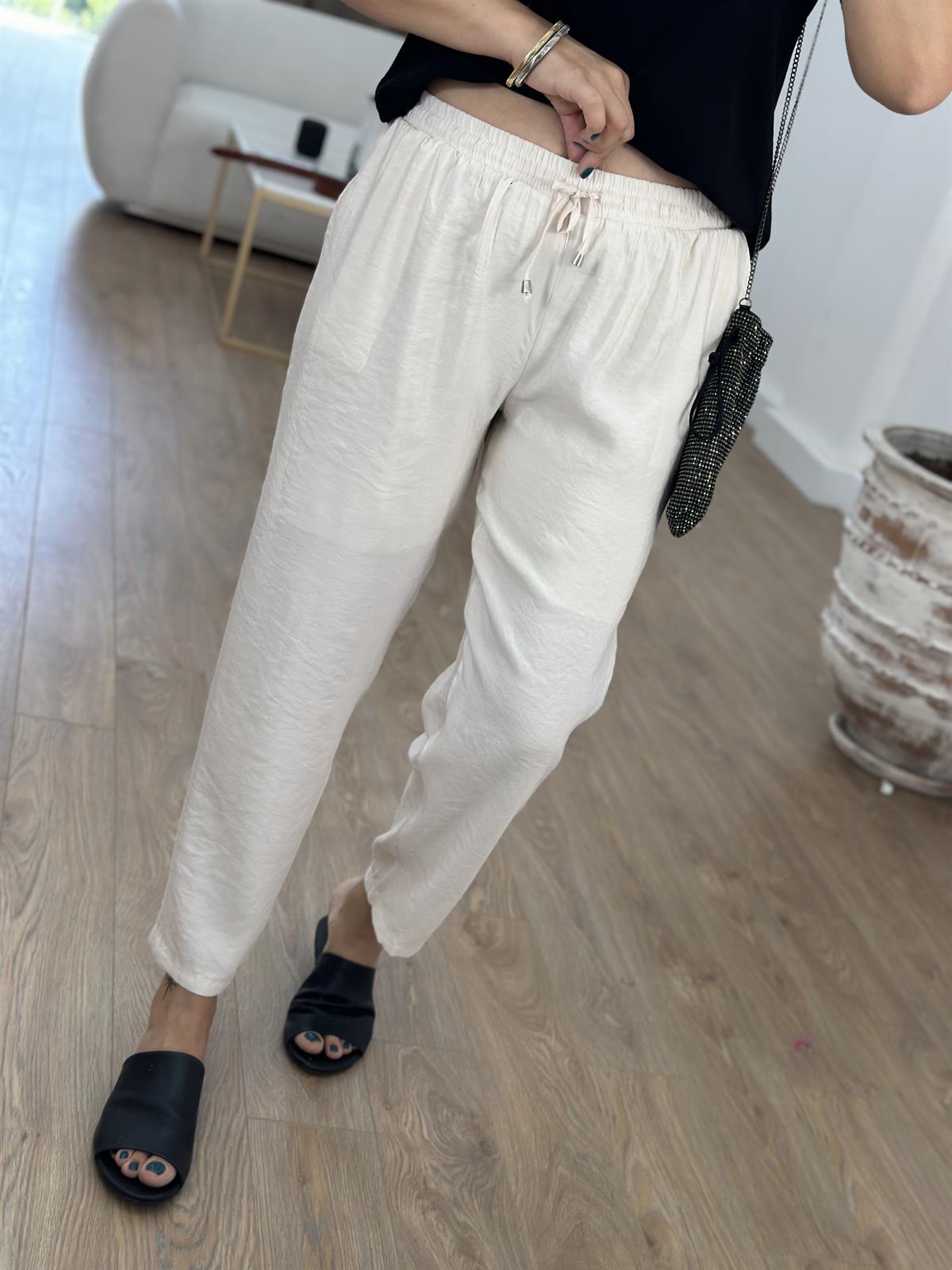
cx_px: 476
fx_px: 1760
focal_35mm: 48
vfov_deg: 39.7
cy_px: 635
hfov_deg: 30.3
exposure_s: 1/215
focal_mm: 6.86
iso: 80
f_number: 1.78
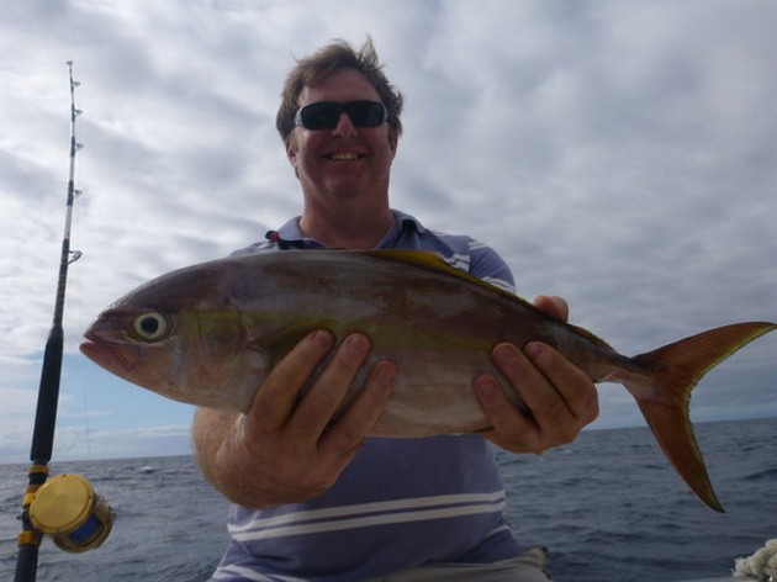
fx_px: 628
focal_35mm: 28
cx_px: 388
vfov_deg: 49.7
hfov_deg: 63.5
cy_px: 291
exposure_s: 1/250
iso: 100
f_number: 10
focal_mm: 4.9
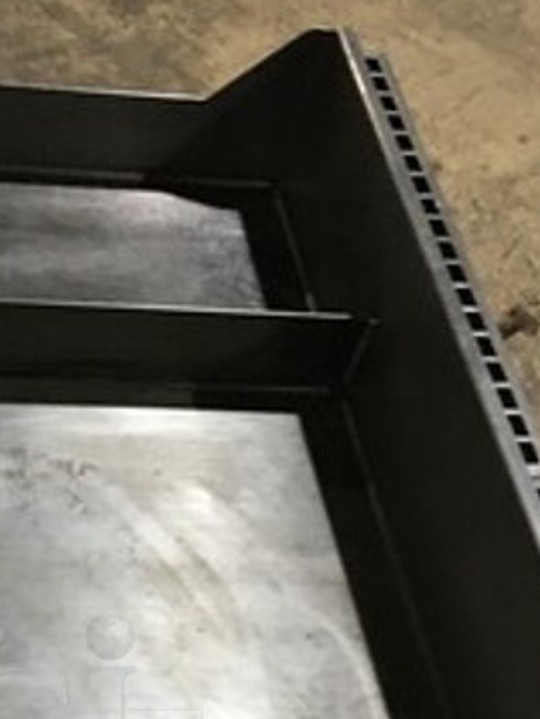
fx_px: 1372
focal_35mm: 66
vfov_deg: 27.7
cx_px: -8
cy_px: 718
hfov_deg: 21.4
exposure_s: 1/15
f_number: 2.2
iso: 100
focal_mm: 4.15
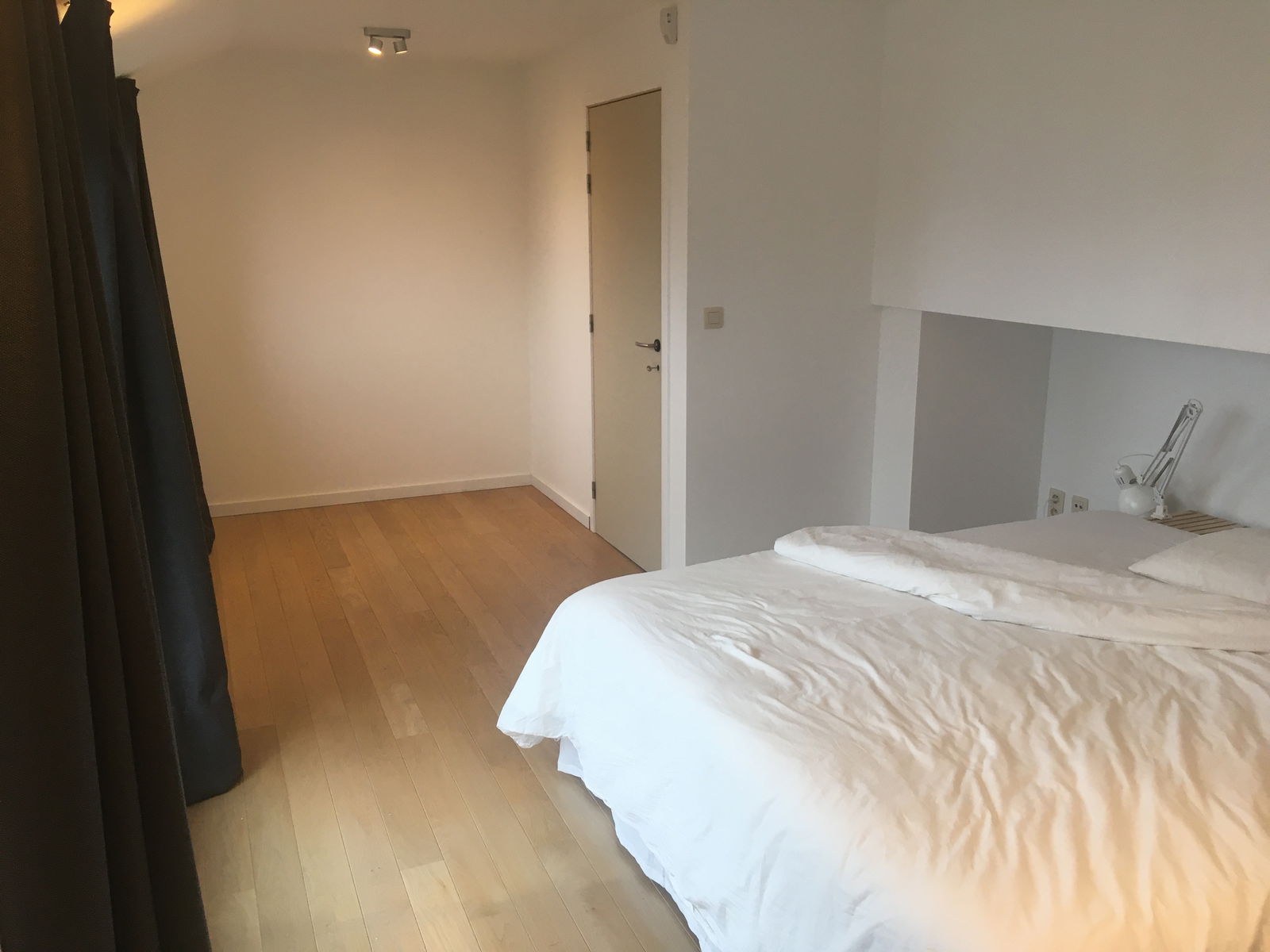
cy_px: 476
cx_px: 635
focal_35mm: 29
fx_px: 1064
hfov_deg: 61.7
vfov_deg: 48.2
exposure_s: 1/33
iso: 32
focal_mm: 4.15
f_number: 2.2
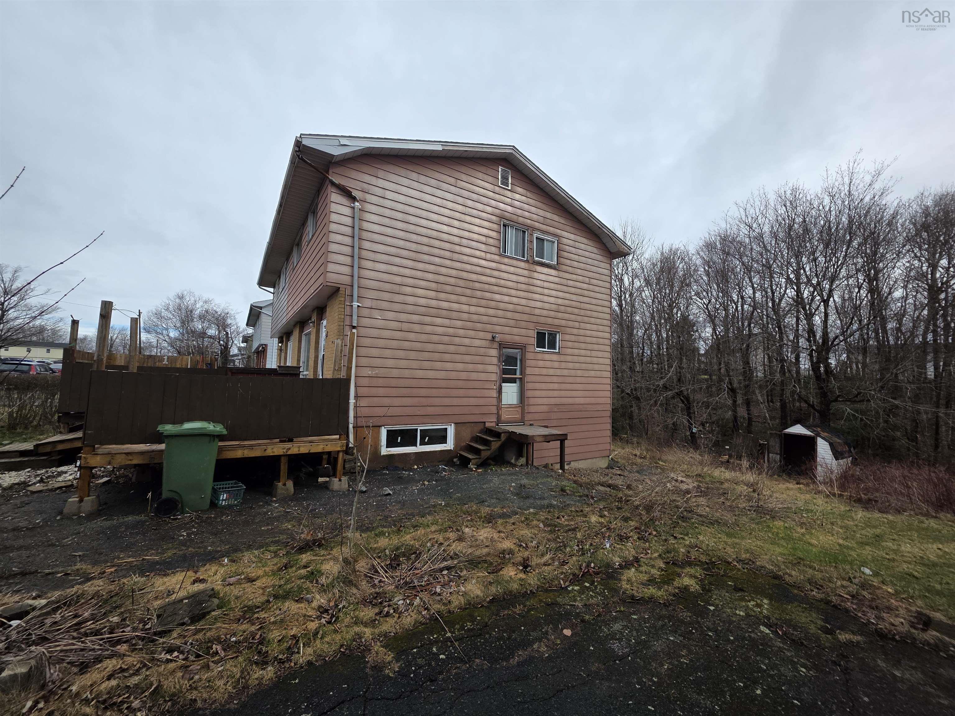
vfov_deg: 89.9
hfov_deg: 106.2
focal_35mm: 13
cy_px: 358
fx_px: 359
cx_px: 478
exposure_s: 1/2000
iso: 50
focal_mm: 2.2
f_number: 1.9
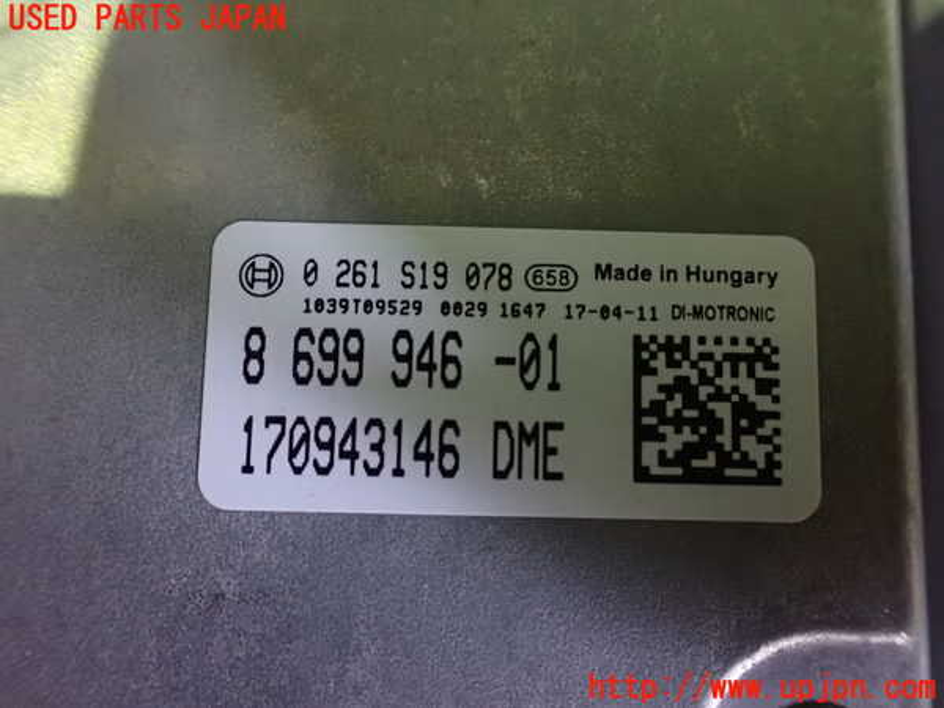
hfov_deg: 60.0
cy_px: 354
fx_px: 818
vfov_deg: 46.8
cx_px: 472
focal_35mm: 30
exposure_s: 1/25
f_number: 2.3
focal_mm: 5.4
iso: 1600
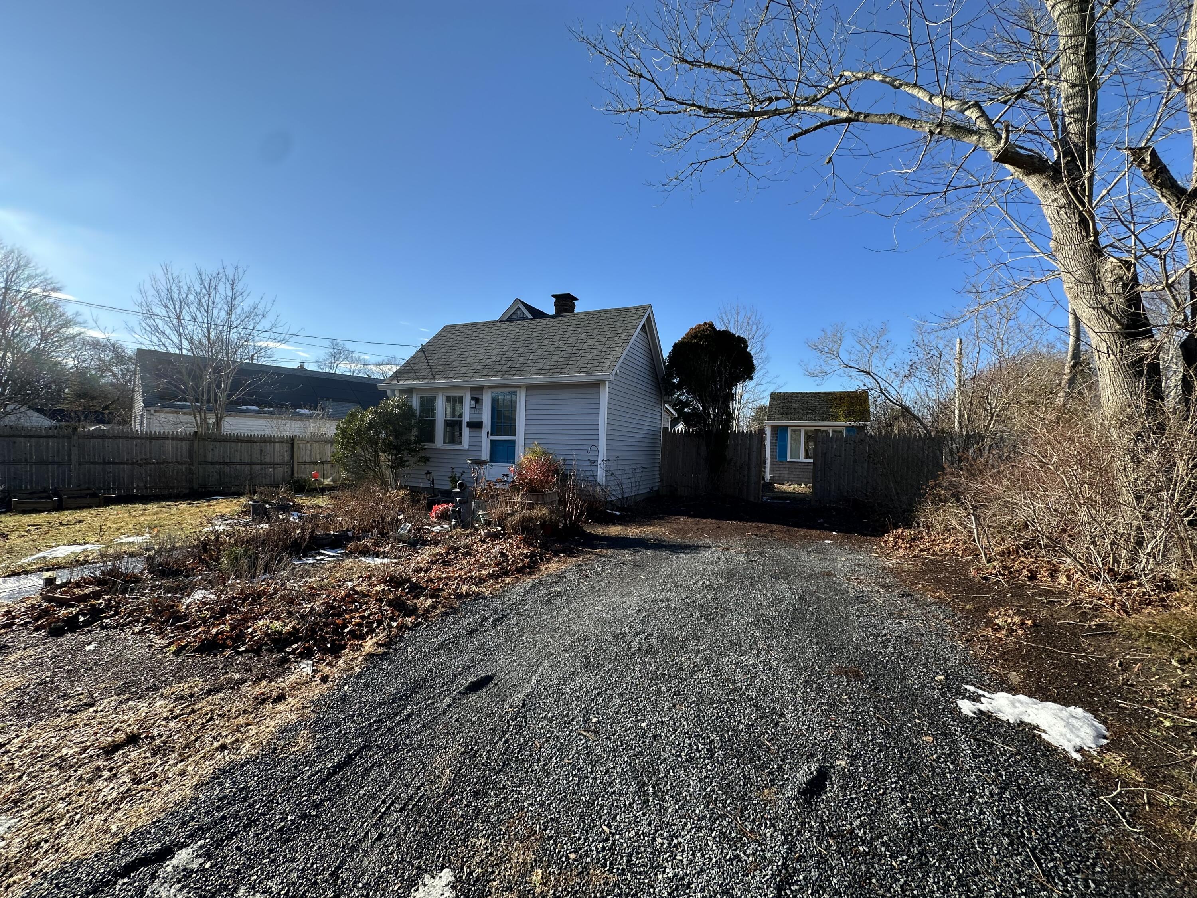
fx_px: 484
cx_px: 598
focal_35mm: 14
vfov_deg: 85.7
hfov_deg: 102.1
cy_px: 449
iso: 40
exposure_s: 1/895
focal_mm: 2.22
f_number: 2.2
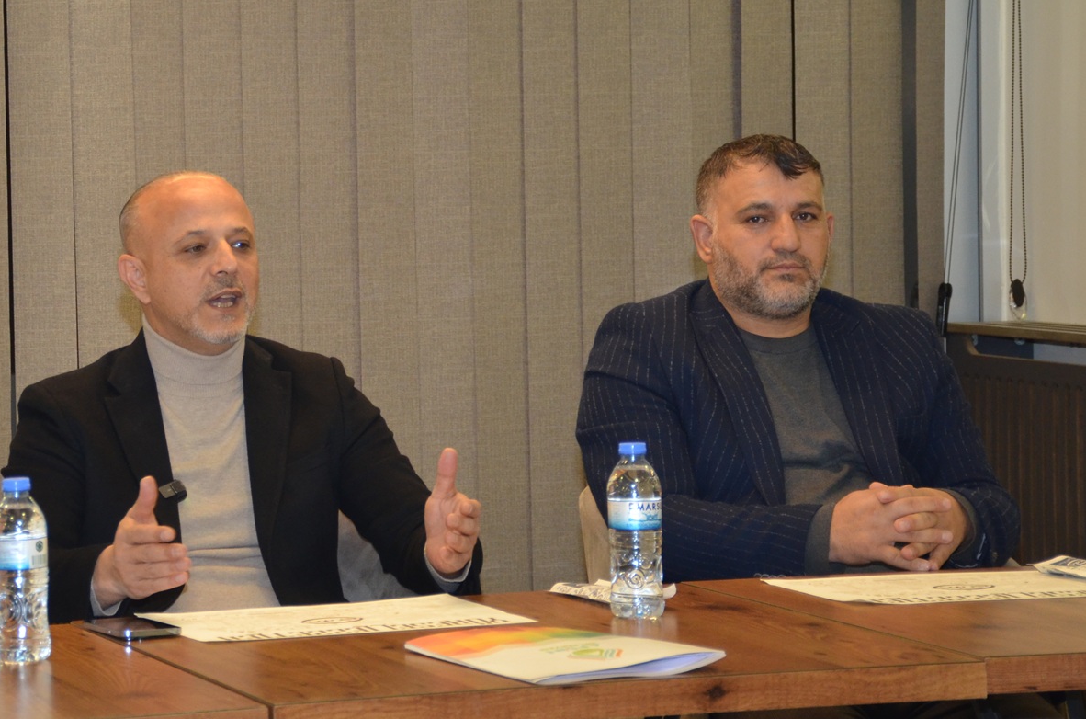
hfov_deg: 15.5
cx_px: 234
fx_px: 3972
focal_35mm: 132
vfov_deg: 10.3
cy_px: 268
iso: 800
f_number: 4.8
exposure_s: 1/60
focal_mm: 52
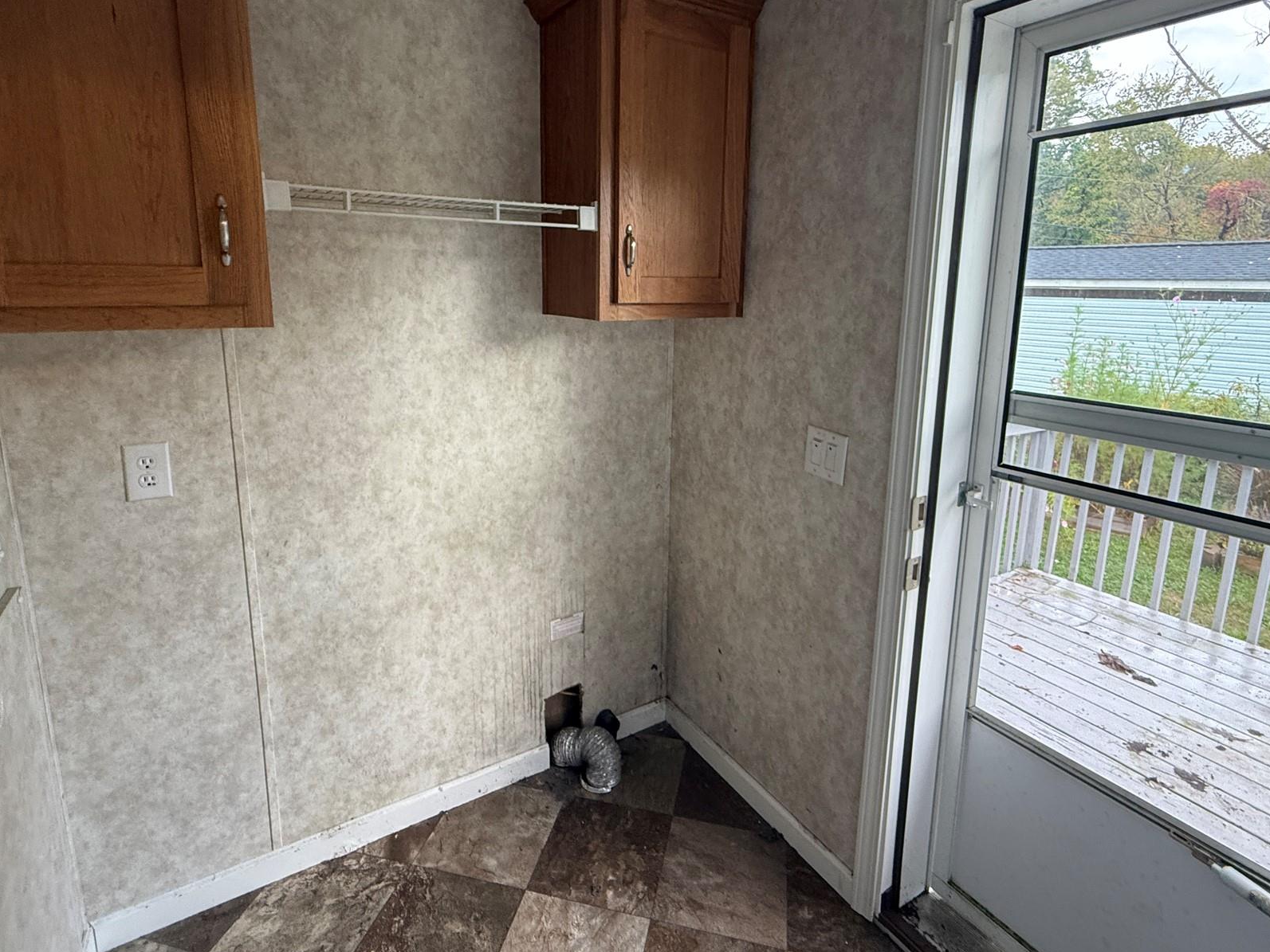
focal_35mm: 18
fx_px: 660
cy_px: 394
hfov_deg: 87.8
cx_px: 636
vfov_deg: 71.0
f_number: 2.2
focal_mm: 2.22
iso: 320
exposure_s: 1/99
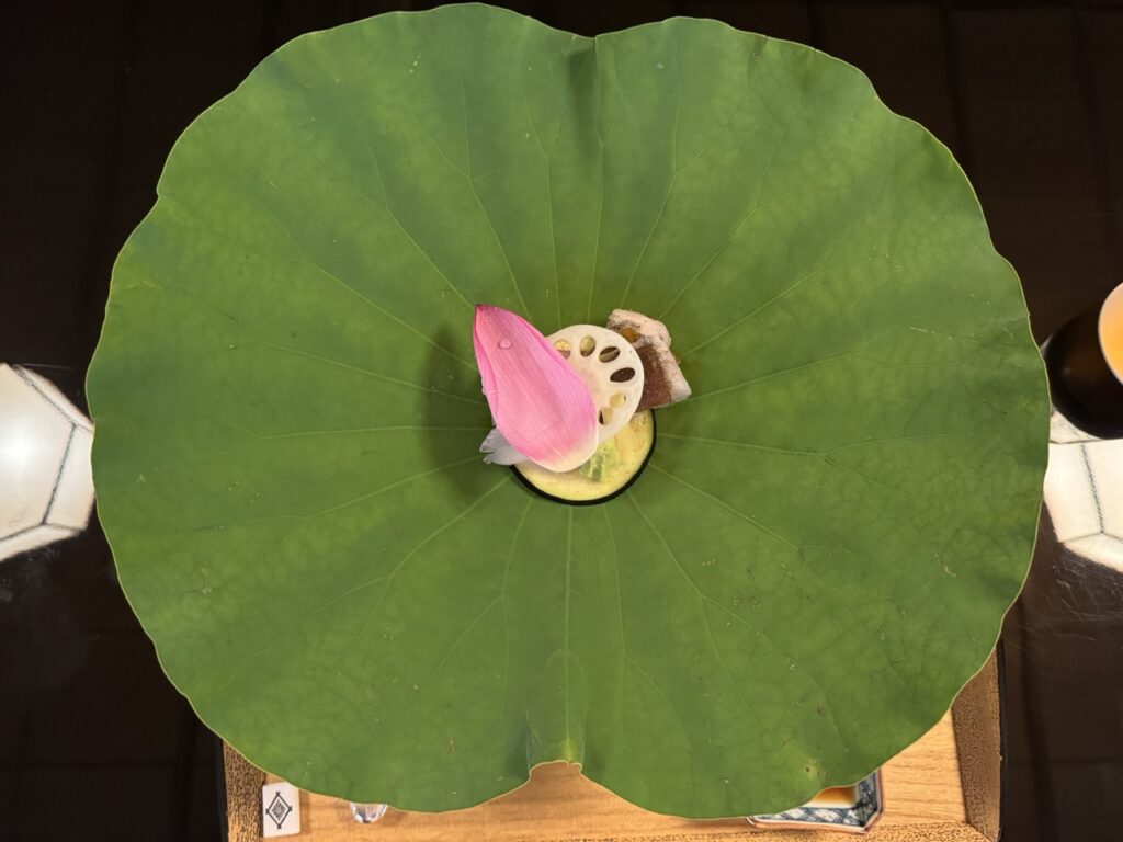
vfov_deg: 56.8
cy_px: 421
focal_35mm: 24
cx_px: 562
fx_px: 779
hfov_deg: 71.6
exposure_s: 1/50
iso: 640
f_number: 1.78
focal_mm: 6.76
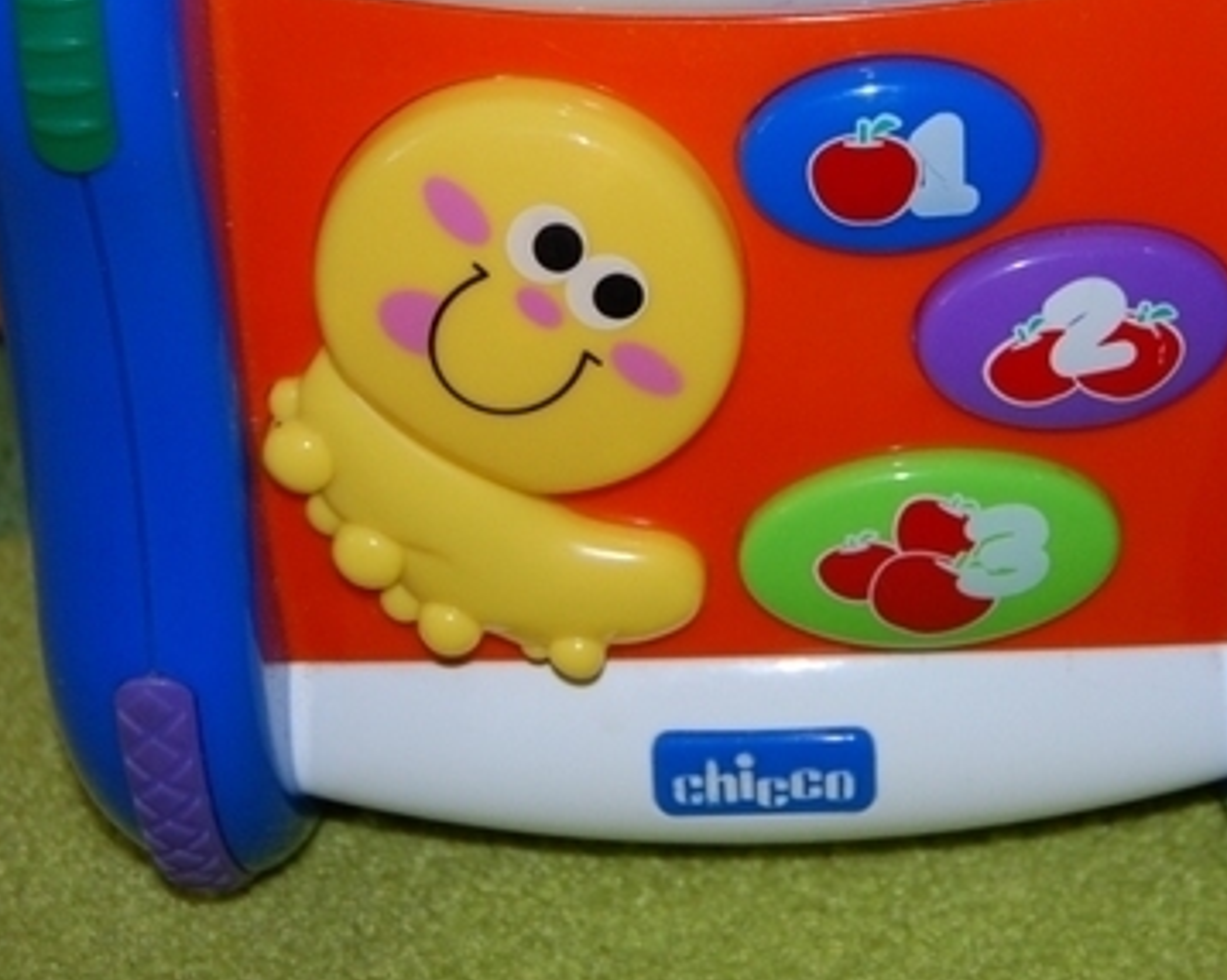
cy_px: 151
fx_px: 3194
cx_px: 809
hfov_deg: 21.7
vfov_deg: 17.3
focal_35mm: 88
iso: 400
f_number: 4.2
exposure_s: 1/60
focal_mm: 28
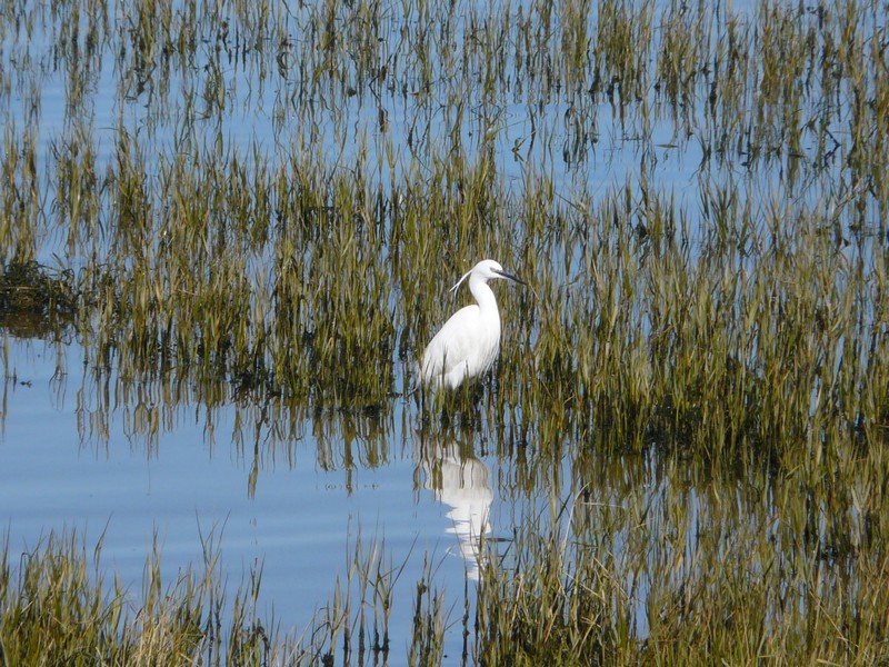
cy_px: 334
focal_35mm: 803
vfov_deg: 1.9
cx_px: 444
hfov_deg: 2.5
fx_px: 20622
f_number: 7.1
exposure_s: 1/500
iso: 100
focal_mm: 82.8
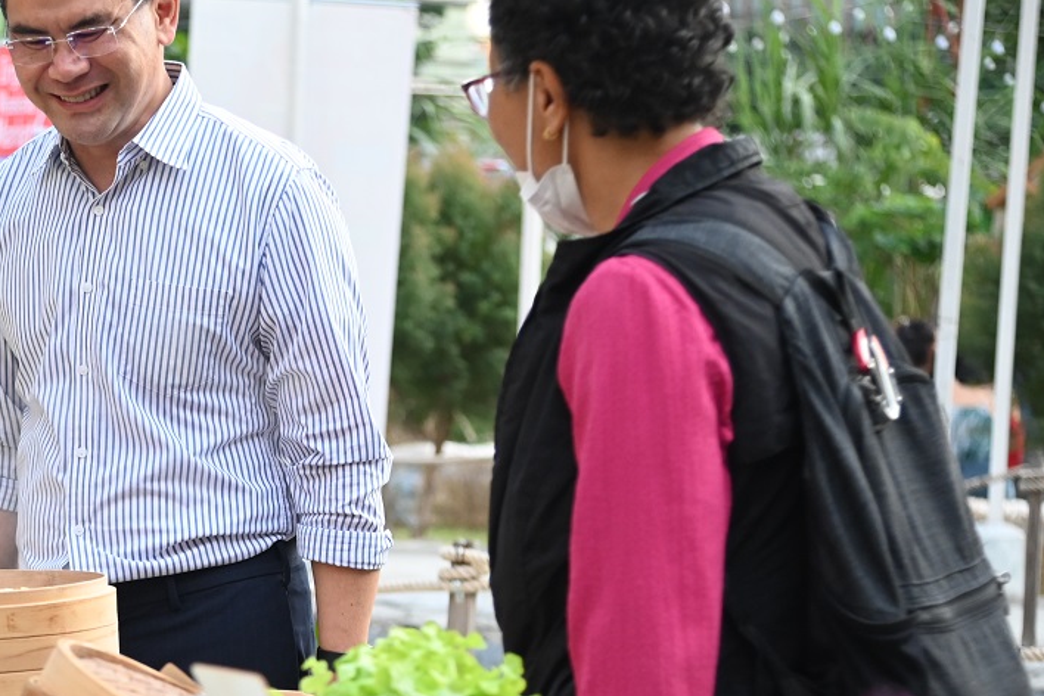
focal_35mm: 124
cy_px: 485
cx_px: 129
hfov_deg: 16.3
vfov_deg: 11.0
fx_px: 3596
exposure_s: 1/1000
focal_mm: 66
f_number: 4
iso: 3200
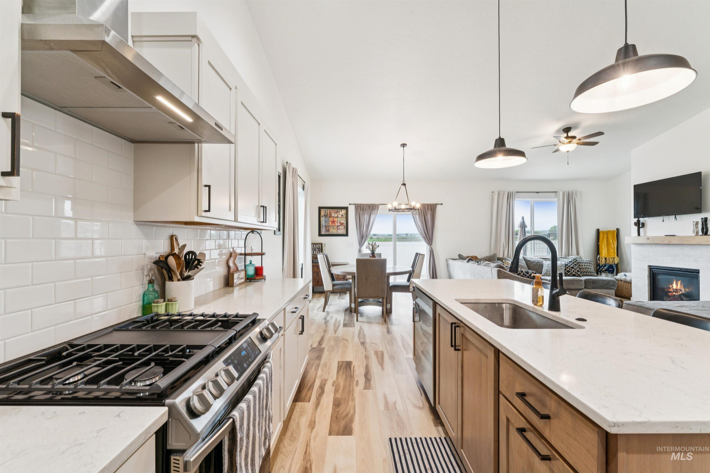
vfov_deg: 75.9
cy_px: 236
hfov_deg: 98.9
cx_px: 355
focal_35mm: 15
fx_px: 304
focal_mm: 15.4
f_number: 13
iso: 400
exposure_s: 1/10
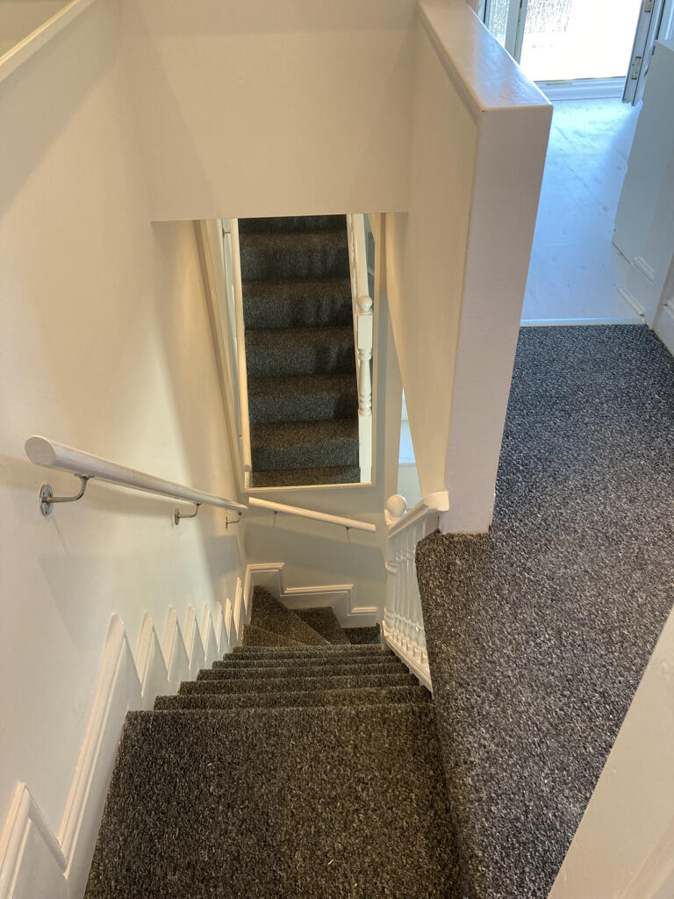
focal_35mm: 28
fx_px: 727
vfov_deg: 63.4
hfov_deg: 49.7
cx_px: 337
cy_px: 450
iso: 50
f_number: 1.8
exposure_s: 1/50
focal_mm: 3.99
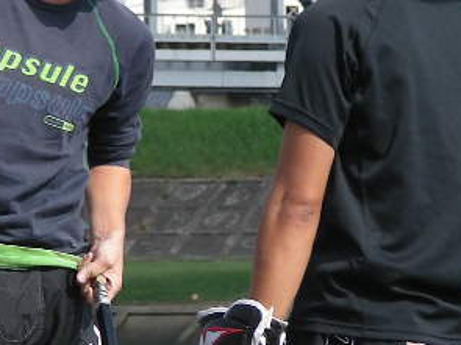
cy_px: 300
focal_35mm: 598
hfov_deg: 3.3
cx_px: 208
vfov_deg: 2.5
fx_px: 7961
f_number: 4
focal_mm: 28.7
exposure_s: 1/310
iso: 50
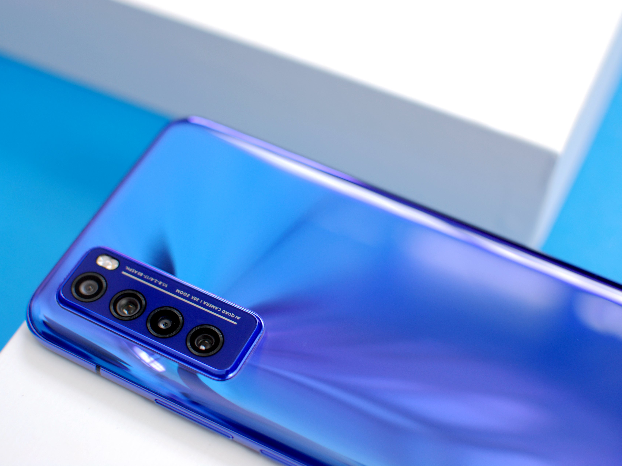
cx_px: 288
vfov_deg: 25.4
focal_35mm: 58
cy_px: 232
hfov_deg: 33.5
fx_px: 1034
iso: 200
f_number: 2.8
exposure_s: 1/80
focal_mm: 35
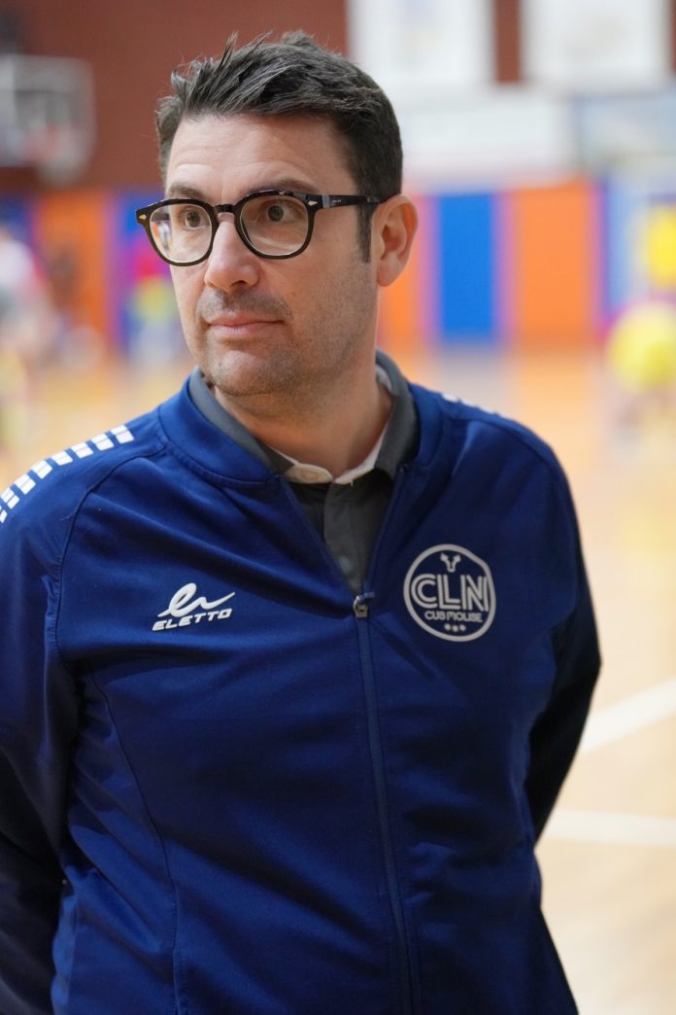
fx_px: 2676
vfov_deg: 21.5
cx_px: 338
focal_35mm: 95
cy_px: 508
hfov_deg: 14.4
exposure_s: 1/200
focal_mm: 95
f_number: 2.8
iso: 6400
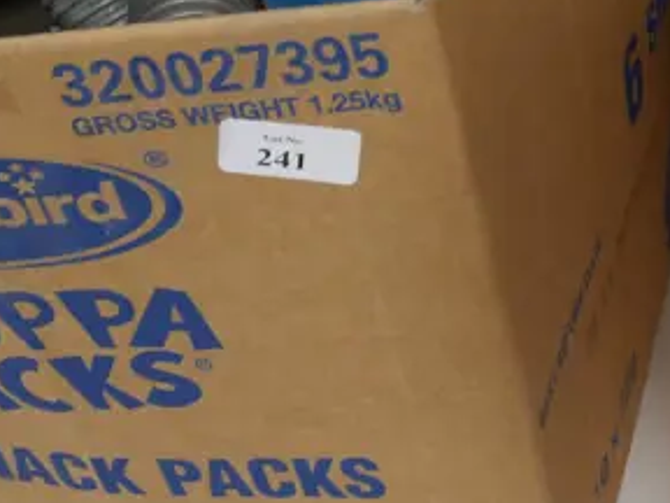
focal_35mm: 121
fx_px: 2342
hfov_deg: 16.0
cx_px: 640
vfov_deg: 11.8
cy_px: -227
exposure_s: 1/60
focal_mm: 17
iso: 640
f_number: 4
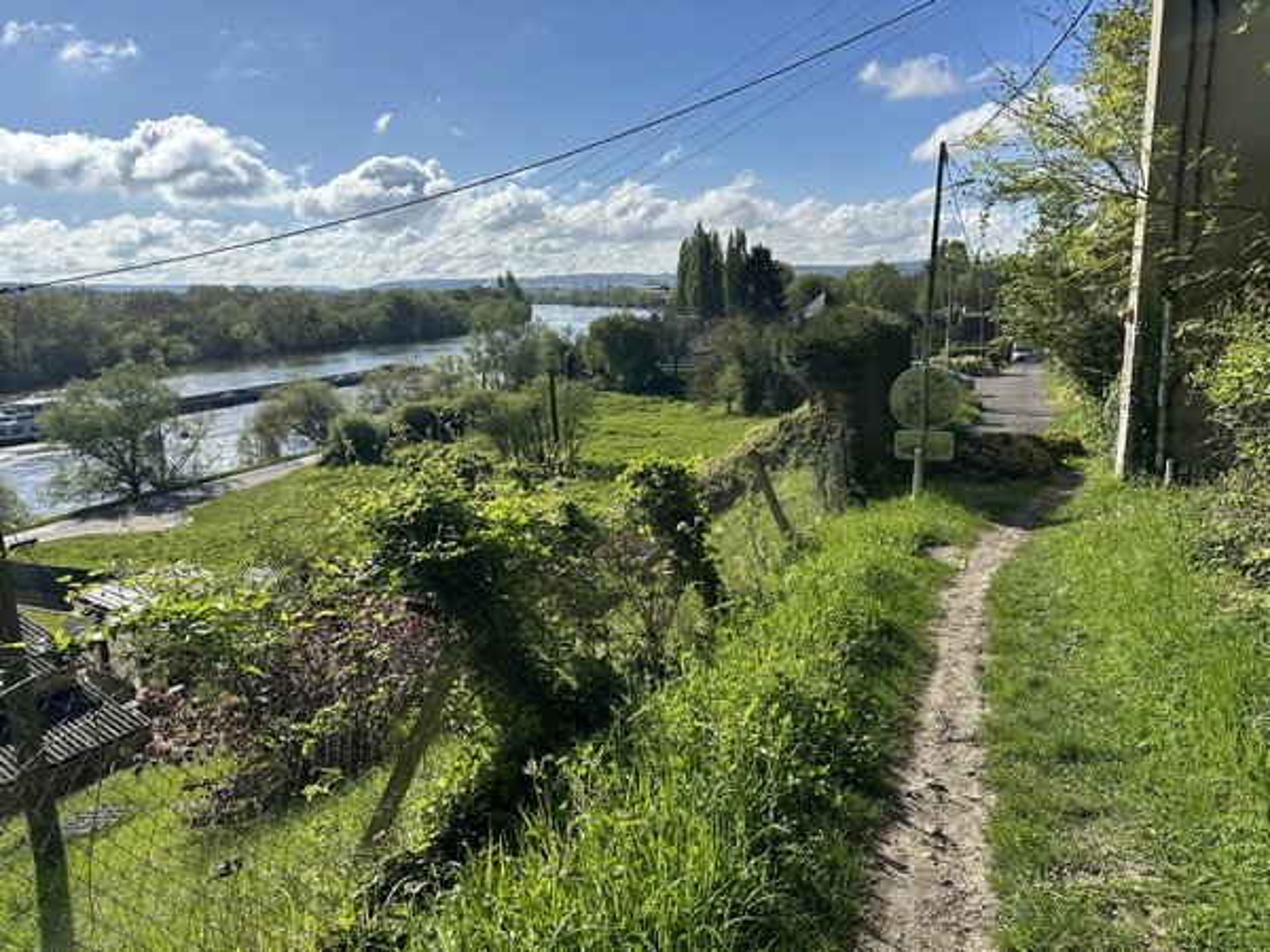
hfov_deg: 71.6
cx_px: 635
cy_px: 476
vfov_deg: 56.8
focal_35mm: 24
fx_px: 881
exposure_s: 1/5848
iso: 80
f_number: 1.78
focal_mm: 6.86
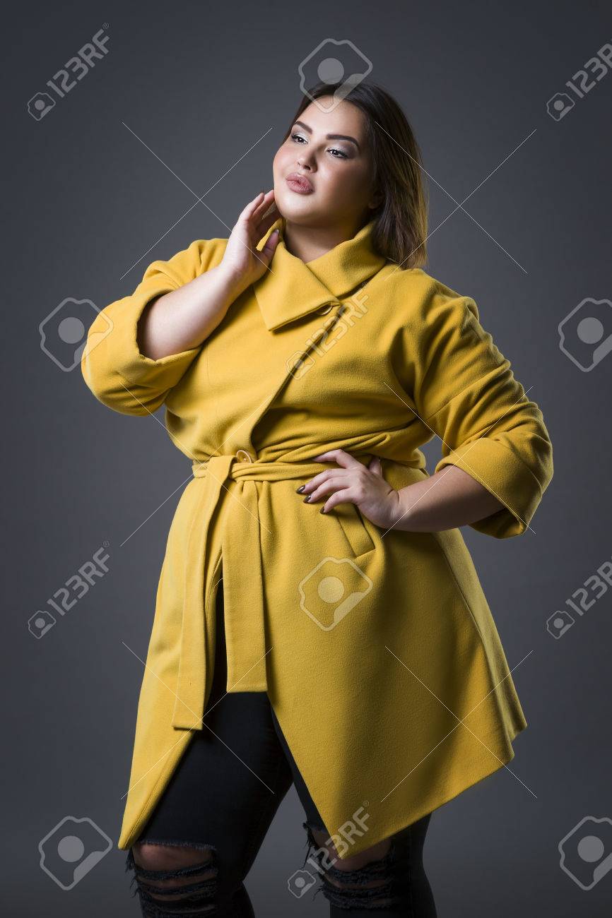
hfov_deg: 10.2
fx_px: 3444
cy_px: 459
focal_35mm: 135
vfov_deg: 15.2
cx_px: 306
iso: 200
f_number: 8
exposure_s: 1/160
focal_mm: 135
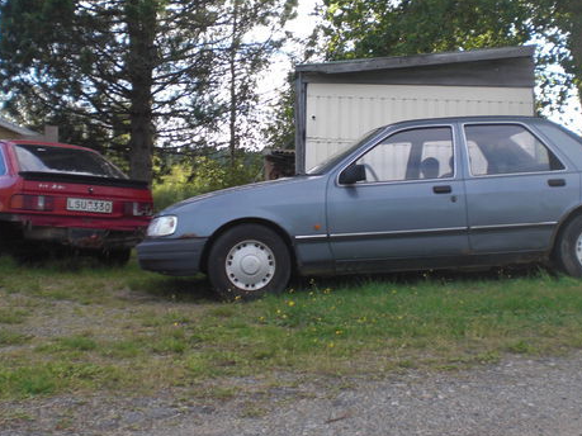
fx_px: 891
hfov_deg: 36.2
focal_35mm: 53
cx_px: 295
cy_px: 155
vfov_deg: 27.4
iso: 64
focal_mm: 6.3
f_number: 3.1
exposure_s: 1/160
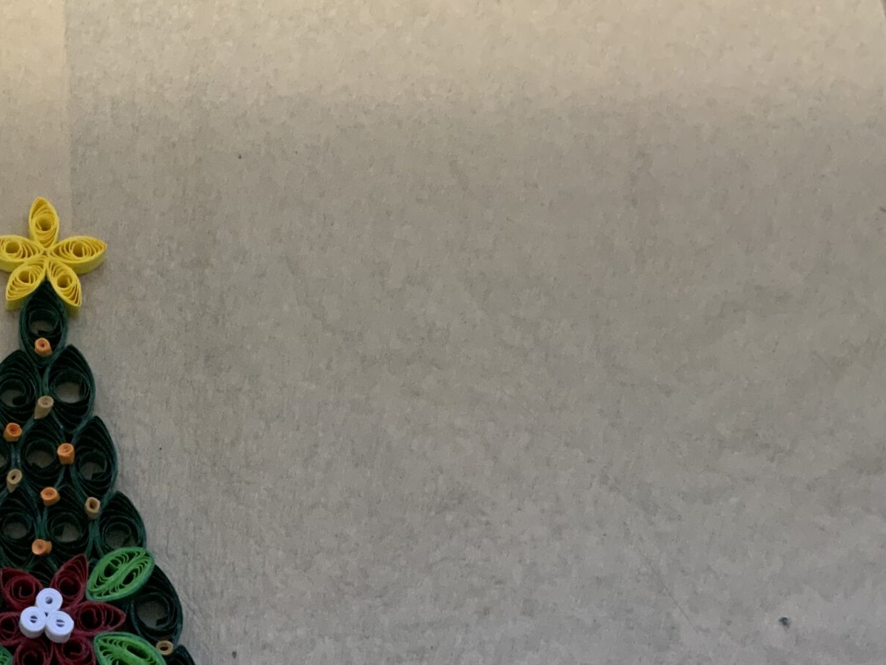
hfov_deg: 29.2
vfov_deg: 23.5
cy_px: 474
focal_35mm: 62
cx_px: 8
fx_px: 1587
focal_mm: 3
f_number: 1.8
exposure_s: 1/60
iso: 160
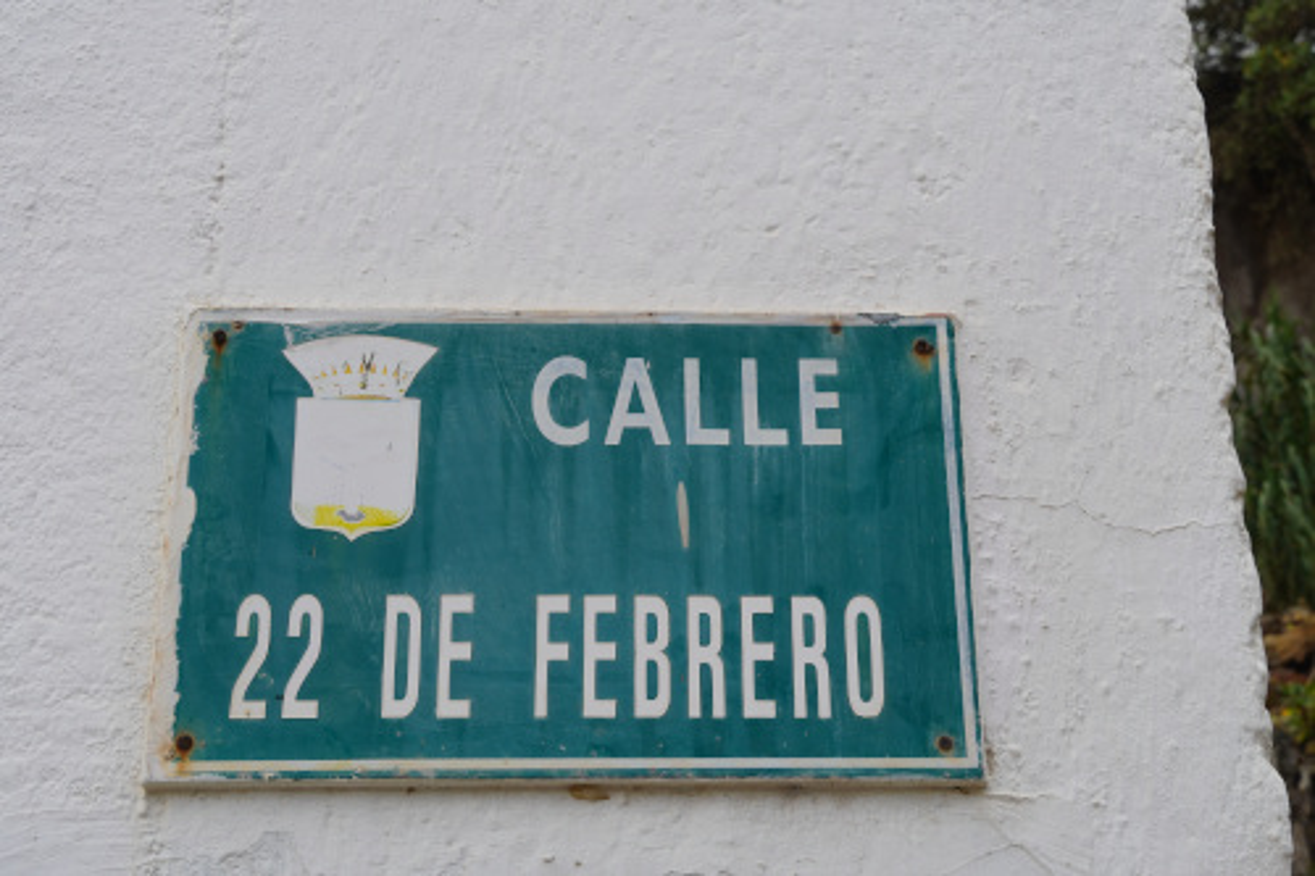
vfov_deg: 25.7
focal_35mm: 52
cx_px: 658
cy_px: 438
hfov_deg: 37.9
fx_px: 1917
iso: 100
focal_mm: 35
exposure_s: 1/100
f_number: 8
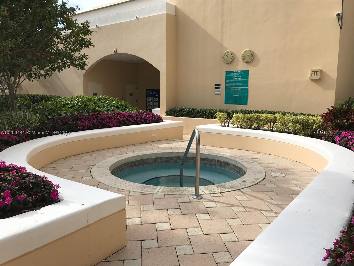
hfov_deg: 63.4
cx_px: 177
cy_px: 133
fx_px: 286
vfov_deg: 49.7
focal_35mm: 28
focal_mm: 3.99
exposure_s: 1/2083
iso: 20
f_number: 1.8
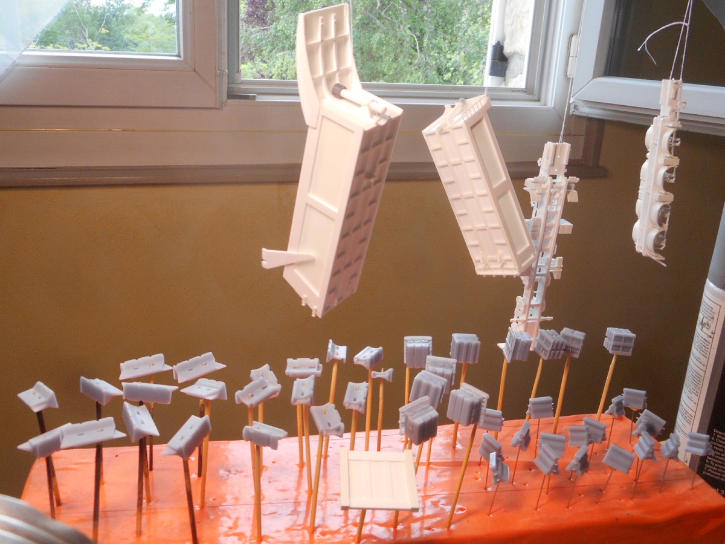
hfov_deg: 54.0
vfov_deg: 41.8
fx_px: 712
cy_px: 272
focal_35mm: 34
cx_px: 362
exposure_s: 1/30
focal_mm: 6
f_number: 4.2
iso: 140
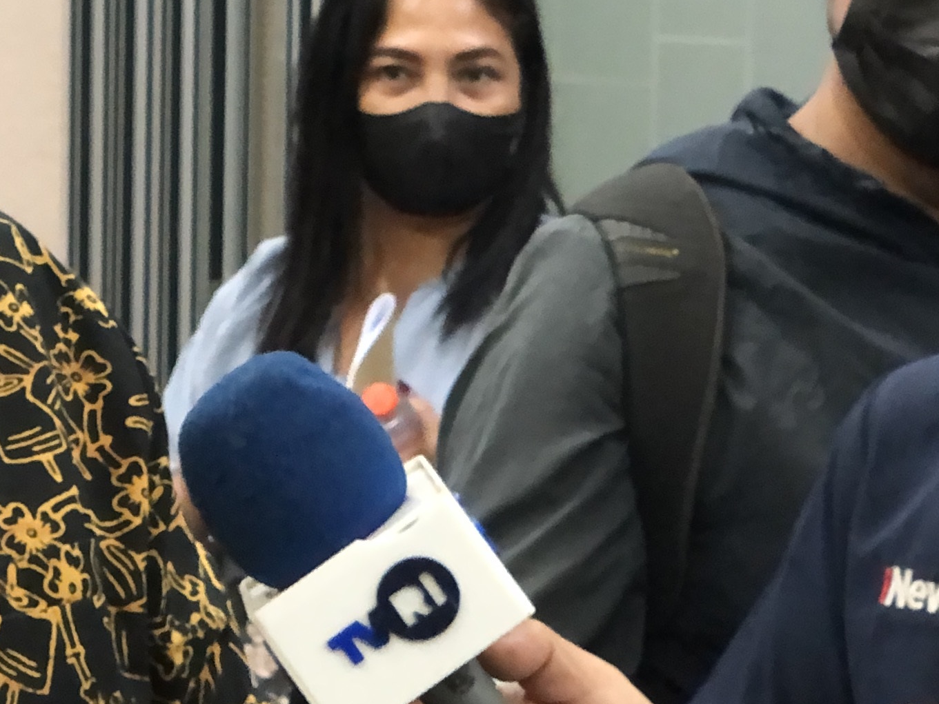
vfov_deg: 9.6
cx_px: -17
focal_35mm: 154
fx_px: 4178
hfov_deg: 12.7
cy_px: 88
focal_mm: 6
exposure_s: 1/11
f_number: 2.4
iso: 160
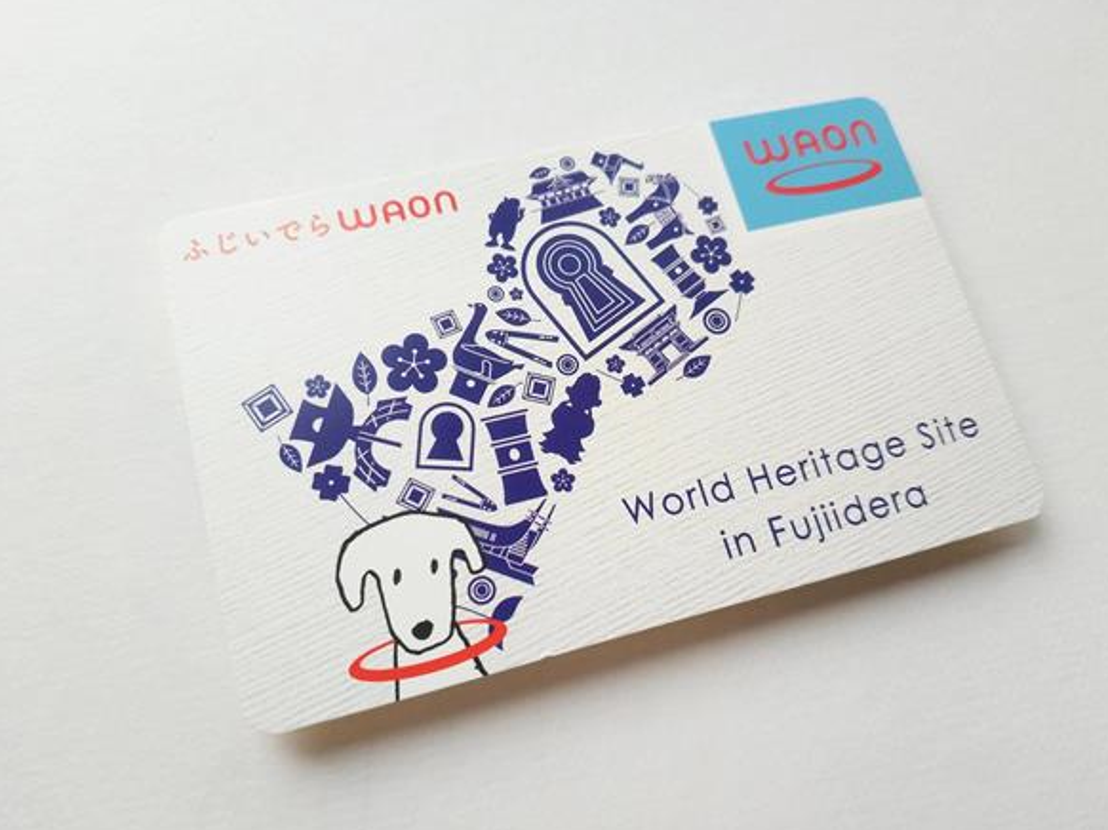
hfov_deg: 55.4
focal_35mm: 33
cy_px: 417
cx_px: 564
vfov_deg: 42.9
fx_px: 1056
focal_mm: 4.5
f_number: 2
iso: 165
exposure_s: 1/50
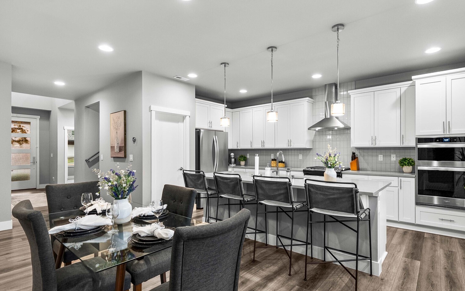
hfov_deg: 94.3
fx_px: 215
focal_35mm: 17
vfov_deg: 67.6
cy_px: 168
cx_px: 244
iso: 1000
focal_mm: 15
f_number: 7.1
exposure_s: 1/4
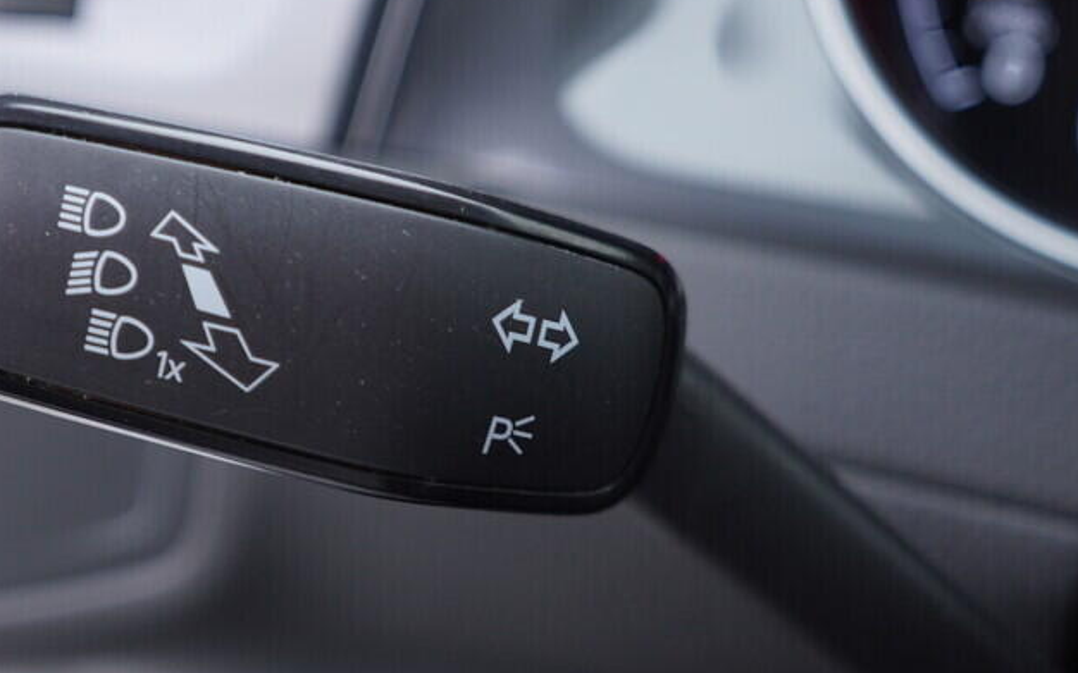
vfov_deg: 21.6
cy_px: 287
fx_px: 1762
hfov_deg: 33.4
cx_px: 293
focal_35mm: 60
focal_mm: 24
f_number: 2.8
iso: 160
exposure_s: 1/40
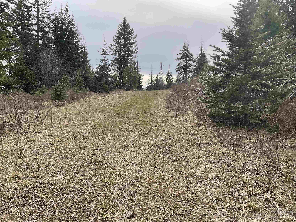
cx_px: 148
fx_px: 248
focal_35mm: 29
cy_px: 111
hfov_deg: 61.7
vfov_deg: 48.2
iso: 16
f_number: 1.8
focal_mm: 3
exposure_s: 1/1490
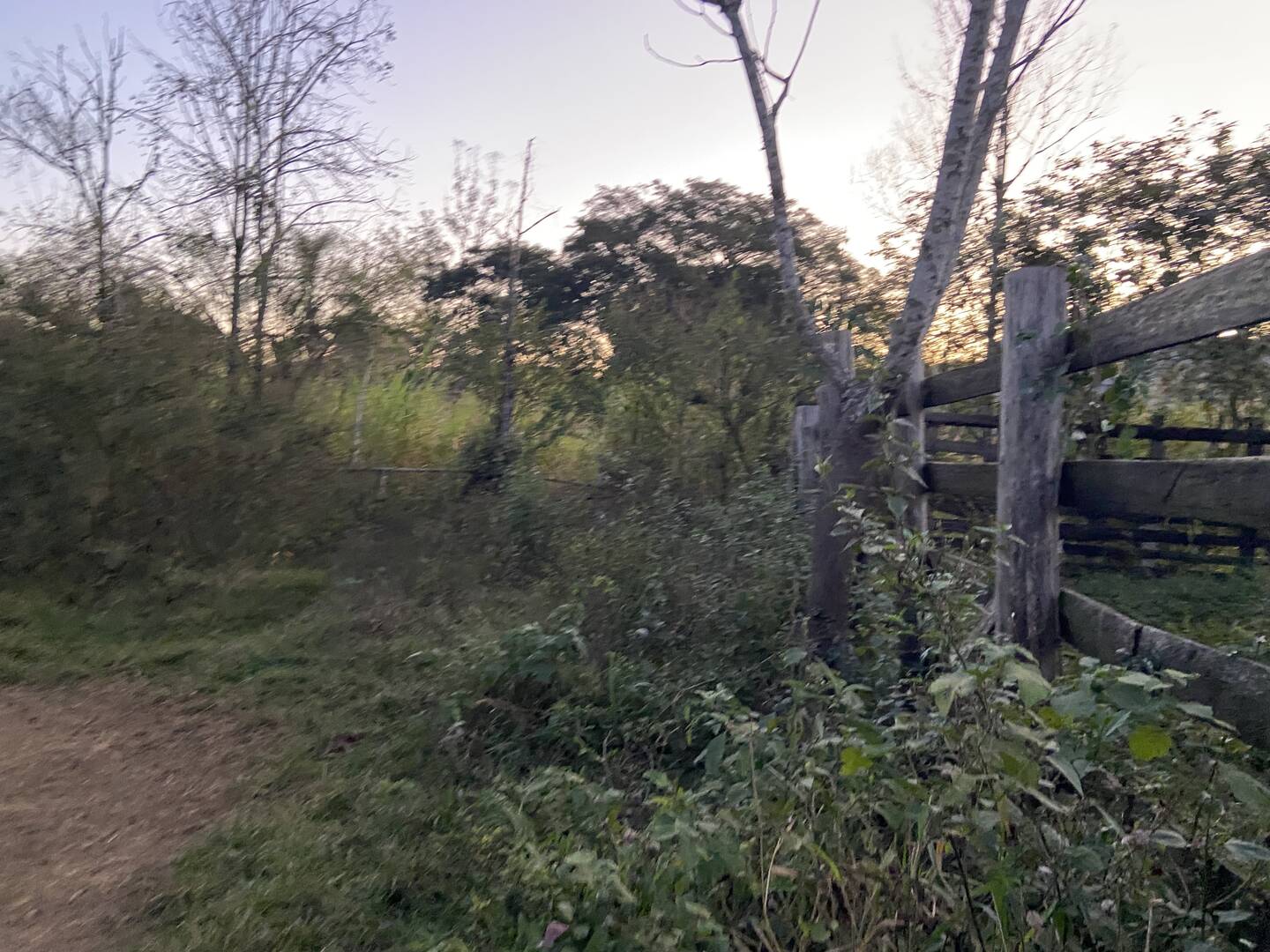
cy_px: 476
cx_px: 635
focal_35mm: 26
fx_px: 954
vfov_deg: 53.1
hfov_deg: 67.3
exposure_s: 1/30
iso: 640
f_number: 1.8
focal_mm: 4.25
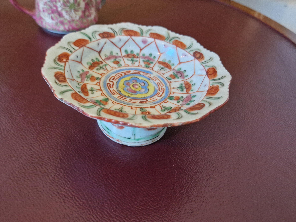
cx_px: 130
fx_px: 274
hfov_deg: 56.7
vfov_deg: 44.1
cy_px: 103
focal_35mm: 32
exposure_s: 1/100
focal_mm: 5.4
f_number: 1.8
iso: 800
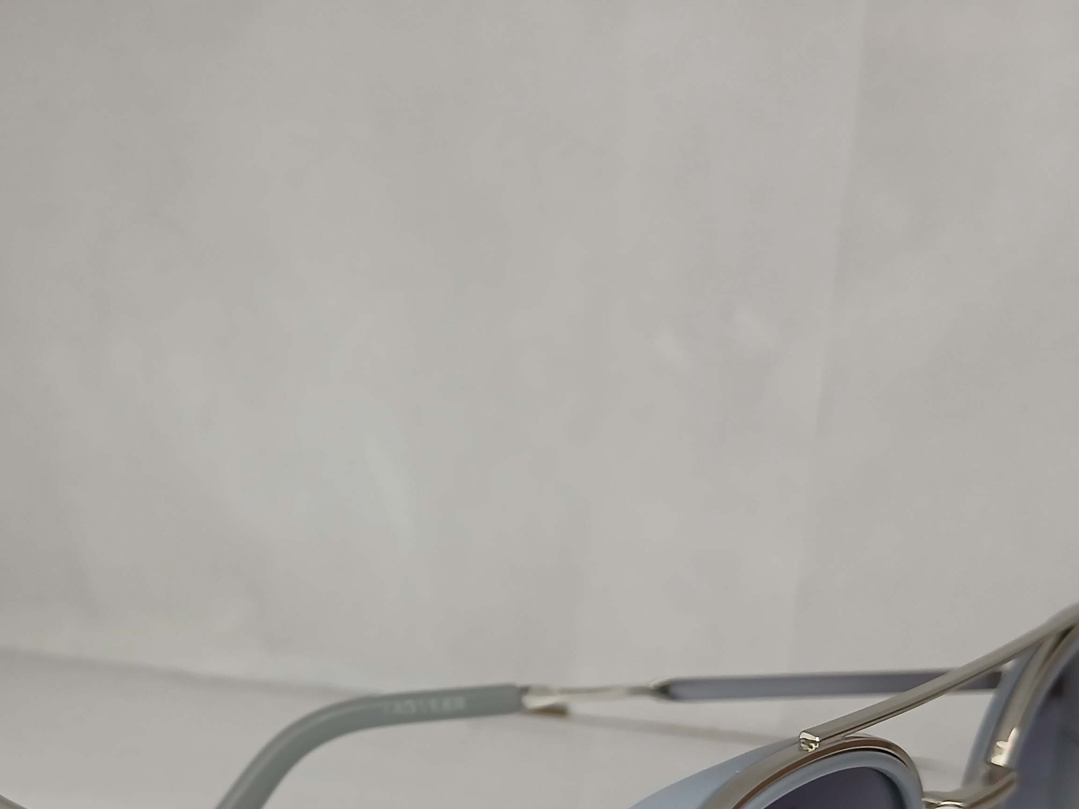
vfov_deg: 30.6
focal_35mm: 46
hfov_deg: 40.4
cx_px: 311
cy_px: 670
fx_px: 1434
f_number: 1.8
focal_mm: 3.98
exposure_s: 1/50
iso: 250
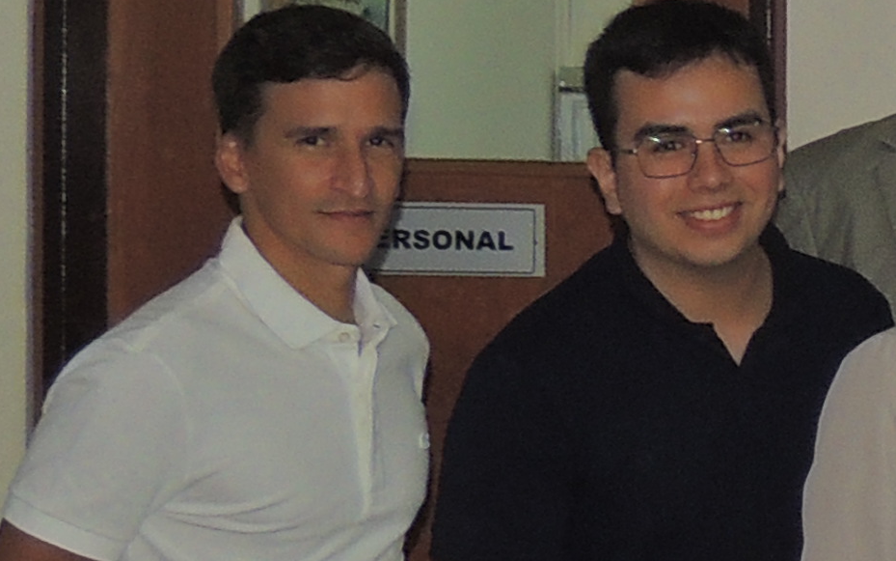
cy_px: 298
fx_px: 4494
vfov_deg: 7.1
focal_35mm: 184
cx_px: 2172
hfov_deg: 9.9
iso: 200
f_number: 3.3
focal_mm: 6.2
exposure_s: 1/30
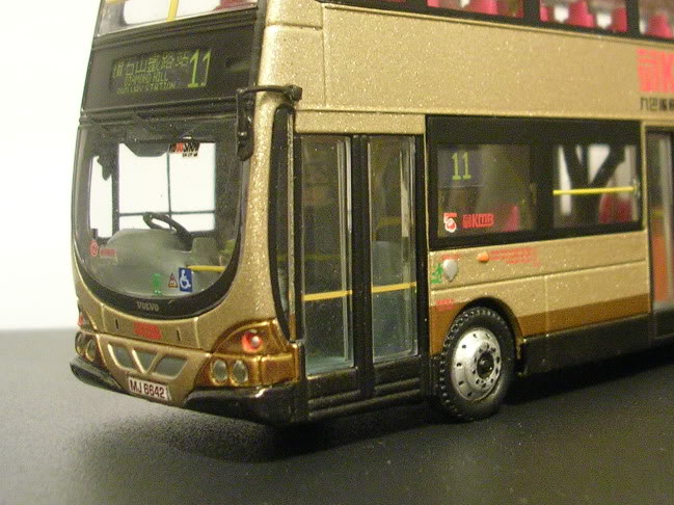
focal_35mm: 60
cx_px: 432
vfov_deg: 24.2
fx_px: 1168
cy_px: 149
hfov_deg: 32.0
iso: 200
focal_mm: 5.8
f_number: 2.8
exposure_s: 1/1.4
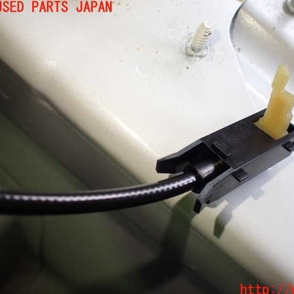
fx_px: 346
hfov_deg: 45.5
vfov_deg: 46.0
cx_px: 191
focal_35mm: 36
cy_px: 149
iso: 160
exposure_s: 1/125
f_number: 2.3
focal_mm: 5.4
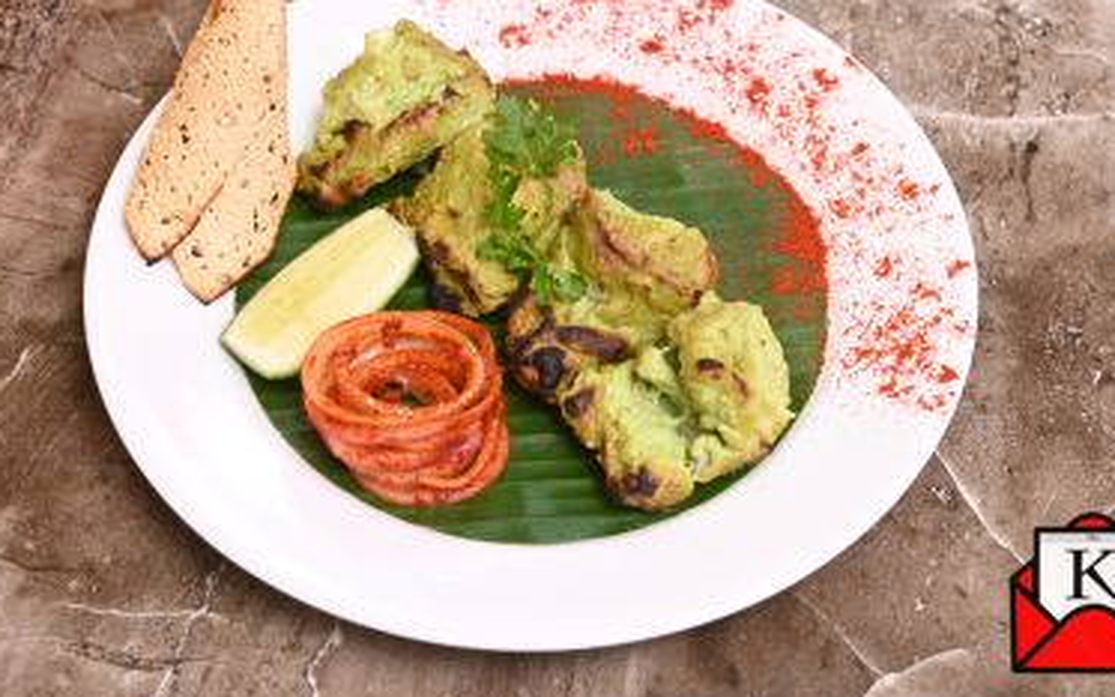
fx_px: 2157
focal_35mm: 71
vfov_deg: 18.3
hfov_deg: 29.0
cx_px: 556
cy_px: 275
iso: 640
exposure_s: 1/80
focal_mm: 58
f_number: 7.1
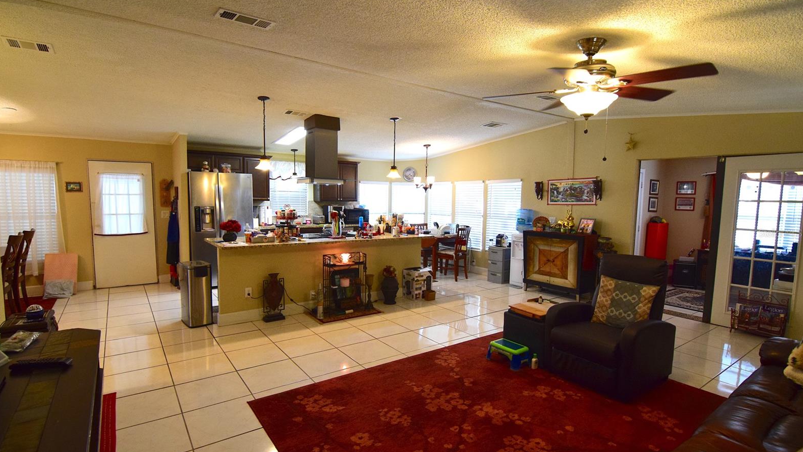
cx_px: 397
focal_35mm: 18
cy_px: 233
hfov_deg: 94.2
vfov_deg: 62.3
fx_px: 373
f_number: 5
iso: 1600
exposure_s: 1/60
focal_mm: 11
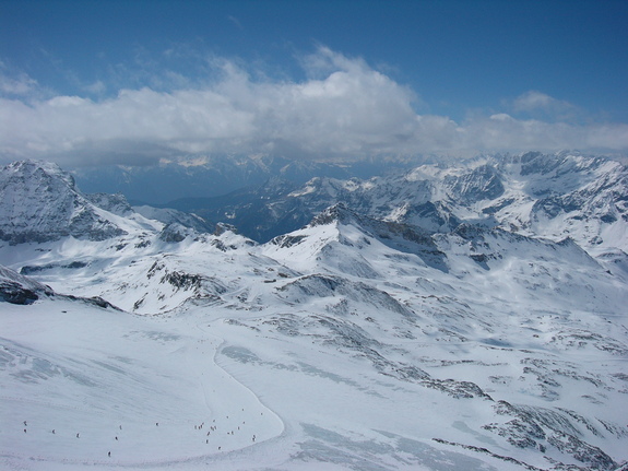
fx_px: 635
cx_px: 314
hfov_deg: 52.6
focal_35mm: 35
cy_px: 236
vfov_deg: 40.7
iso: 50
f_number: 8
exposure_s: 1/800
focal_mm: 5.8
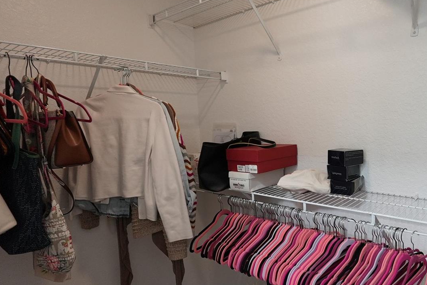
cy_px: 163
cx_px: 291
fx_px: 285
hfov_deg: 71.2
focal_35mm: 24
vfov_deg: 52.9
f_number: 2
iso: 1250
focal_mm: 11
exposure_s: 1/160
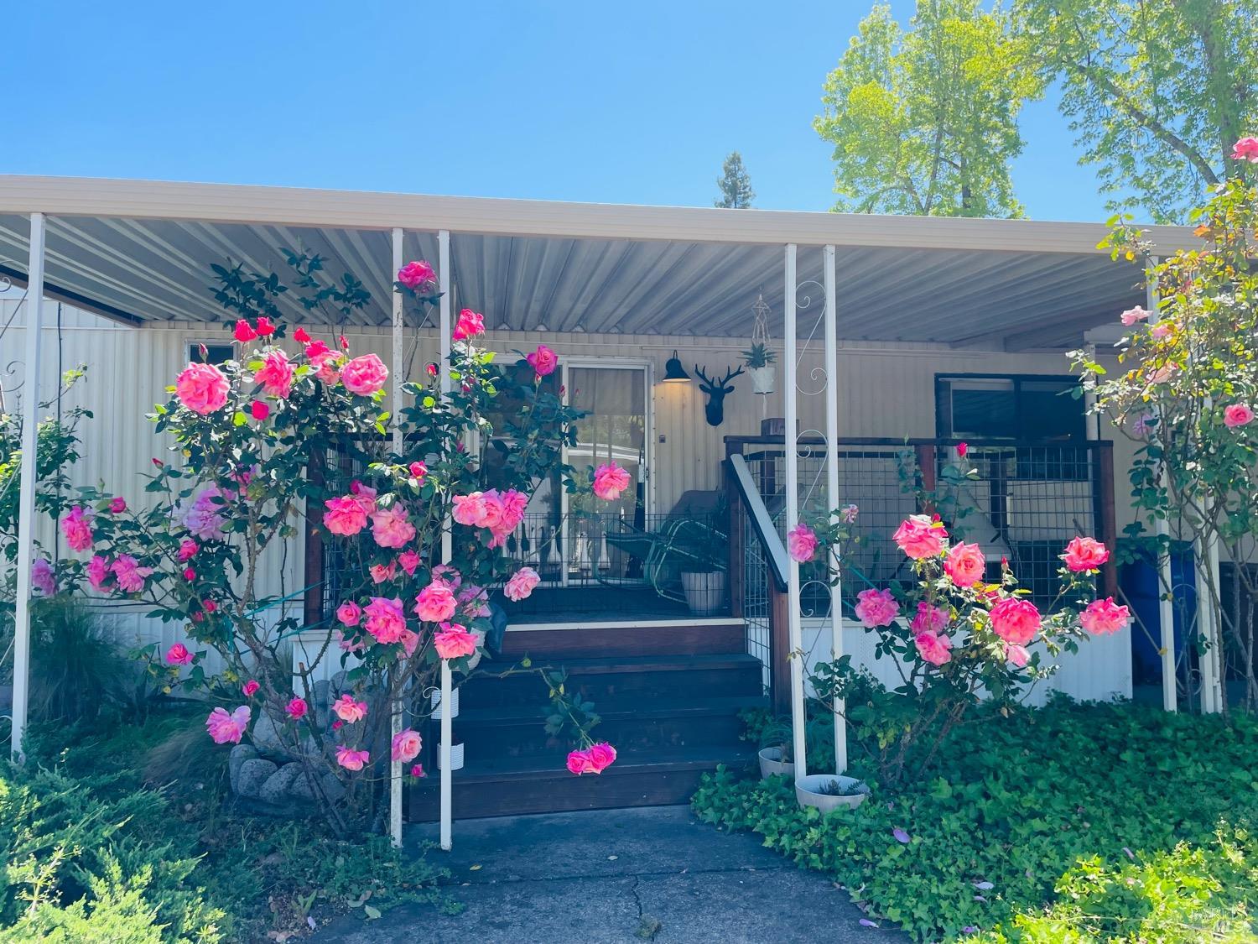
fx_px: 945
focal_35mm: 26
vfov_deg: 53.1
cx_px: 629
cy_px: 472
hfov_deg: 67.3
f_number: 1.6
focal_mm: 4.2
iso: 32
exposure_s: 1/1171
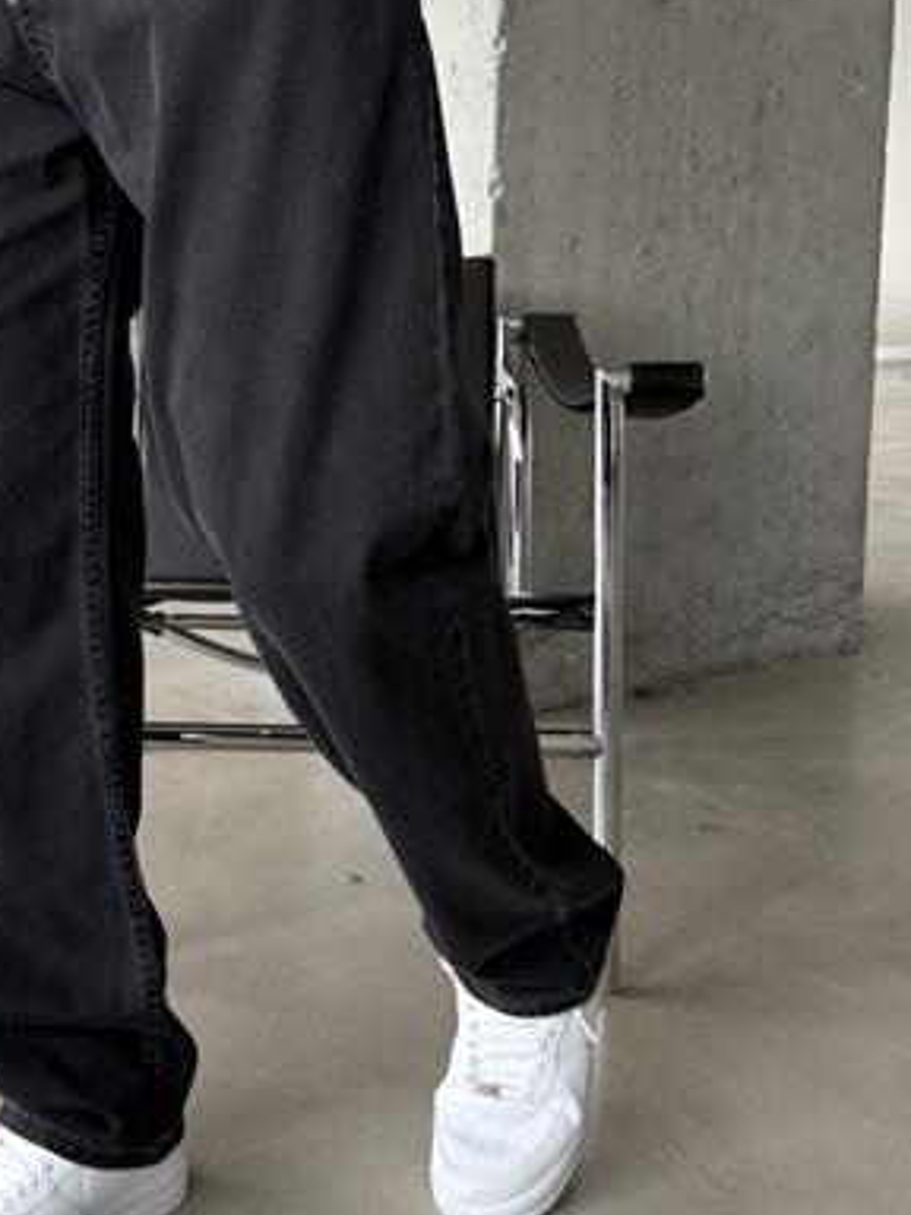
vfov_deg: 37.8
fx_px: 1754
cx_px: 142
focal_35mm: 50
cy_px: 405
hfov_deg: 28.3
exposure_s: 1/121
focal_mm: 6.76
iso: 160
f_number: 1.78
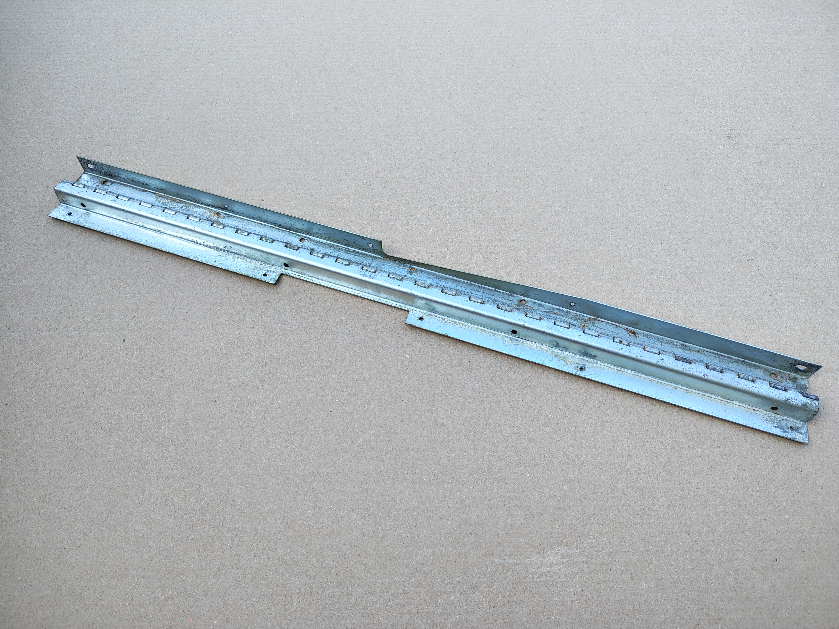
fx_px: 582
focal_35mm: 24
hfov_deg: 71.6
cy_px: 314
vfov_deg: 56.8
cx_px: 420
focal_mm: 5.56
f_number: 1.8
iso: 100
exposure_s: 1/305
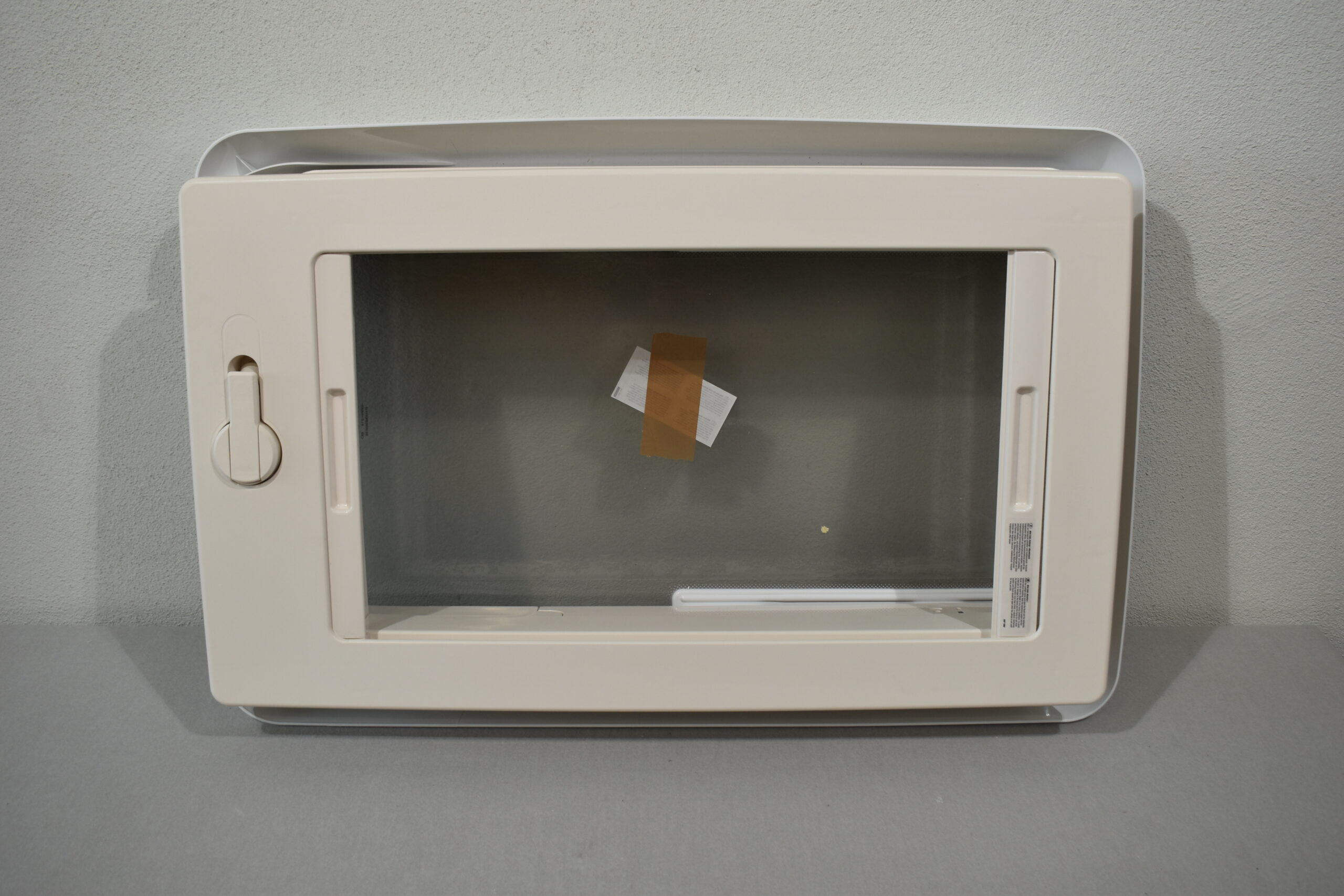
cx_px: 672
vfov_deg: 38.4
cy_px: 448
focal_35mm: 34
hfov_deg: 55.1
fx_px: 1288
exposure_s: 1/125
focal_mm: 23
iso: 250
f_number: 5.6
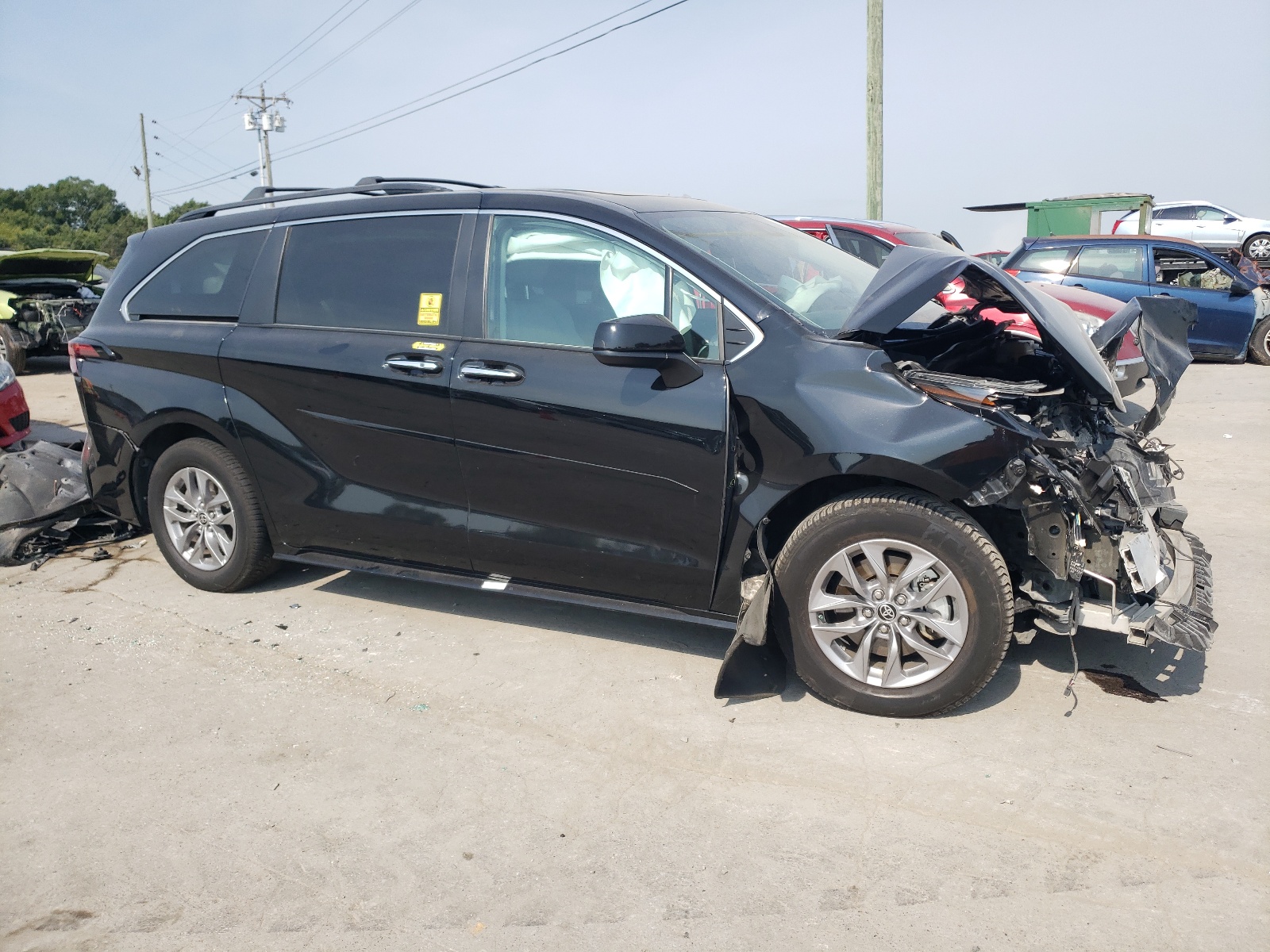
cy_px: 476
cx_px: 635
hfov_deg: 67.3
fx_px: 954
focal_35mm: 26
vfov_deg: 53.1
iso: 50
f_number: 1.5
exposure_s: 1/2000
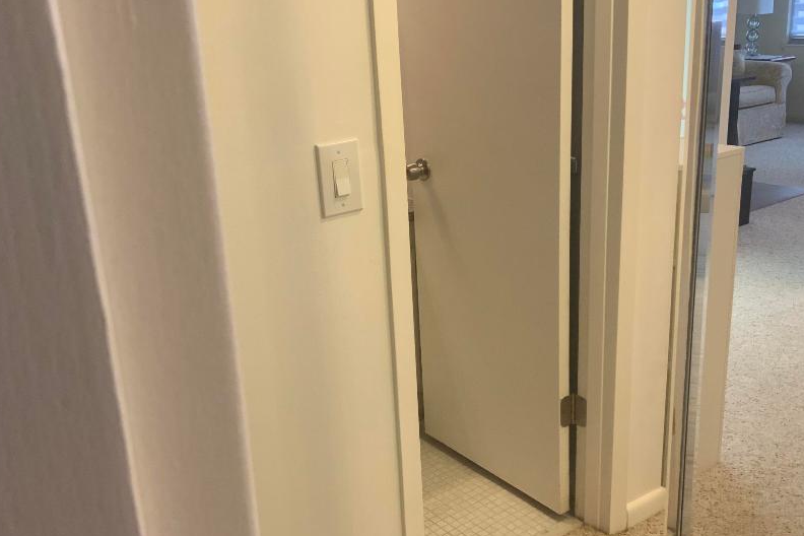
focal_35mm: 39
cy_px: 289
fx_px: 871
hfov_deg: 49.5
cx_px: 392
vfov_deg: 34.2
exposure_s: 1/60
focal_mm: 3
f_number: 1.8
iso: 125
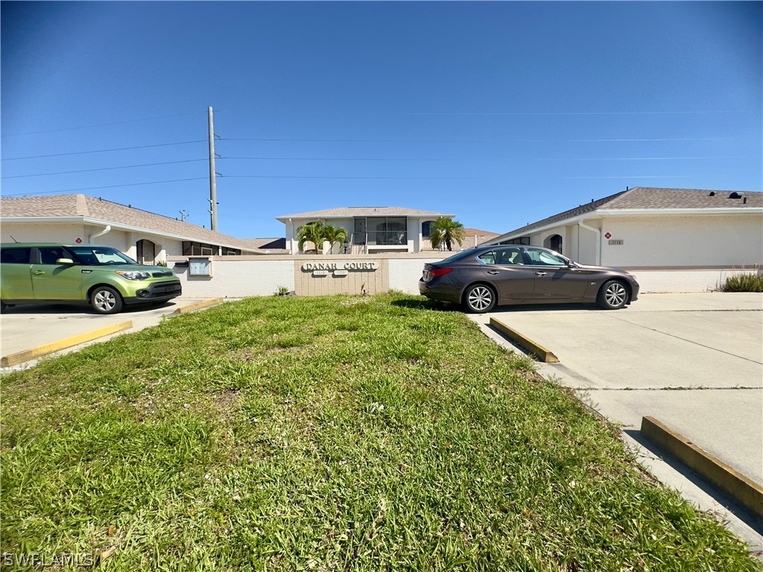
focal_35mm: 14
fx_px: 309
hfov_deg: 102.1
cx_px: 382
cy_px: 286
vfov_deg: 85.7
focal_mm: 2.22
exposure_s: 1/2028
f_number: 2.2
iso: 50
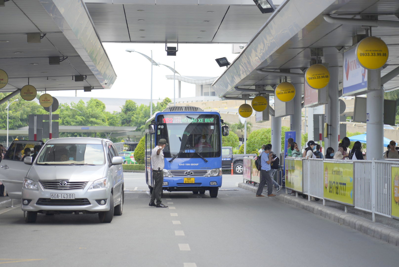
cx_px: 200
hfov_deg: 19.4
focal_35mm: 105
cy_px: 134
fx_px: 1165
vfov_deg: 13.1
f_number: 4
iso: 160
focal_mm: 105
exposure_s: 1/400
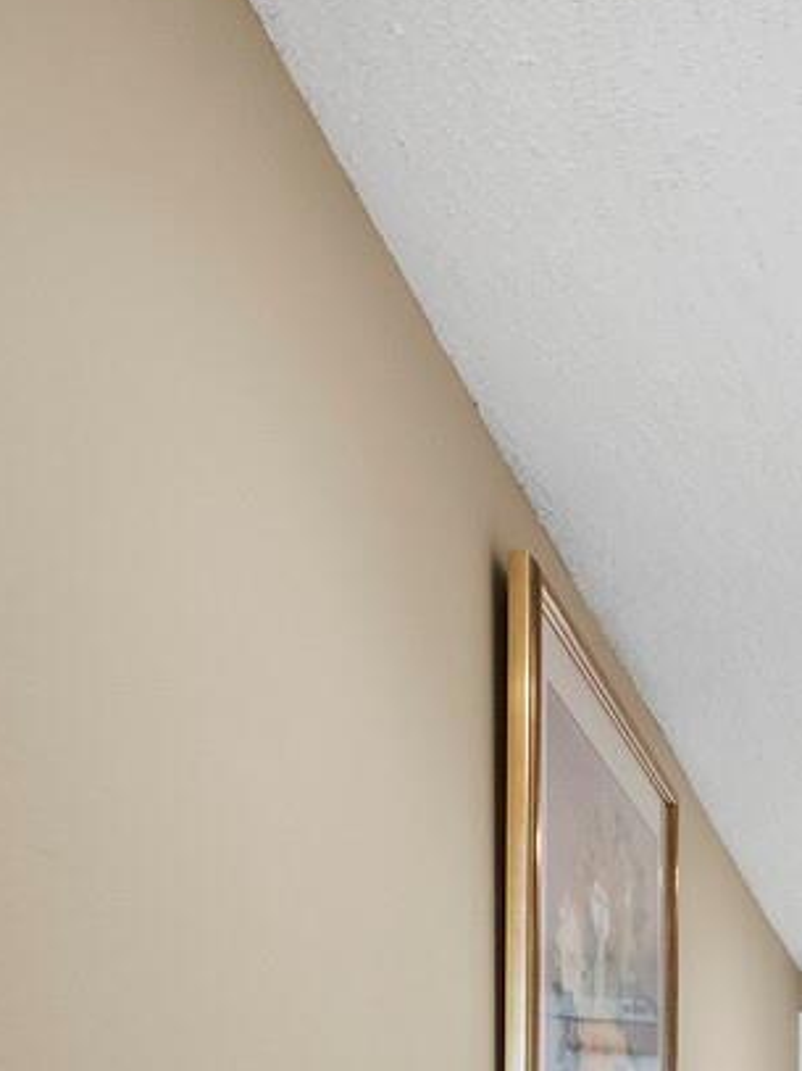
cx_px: 1496
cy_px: 1371
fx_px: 1700
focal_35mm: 55
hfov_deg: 19.1
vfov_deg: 28.9
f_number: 11
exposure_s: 1
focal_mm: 7
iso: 400
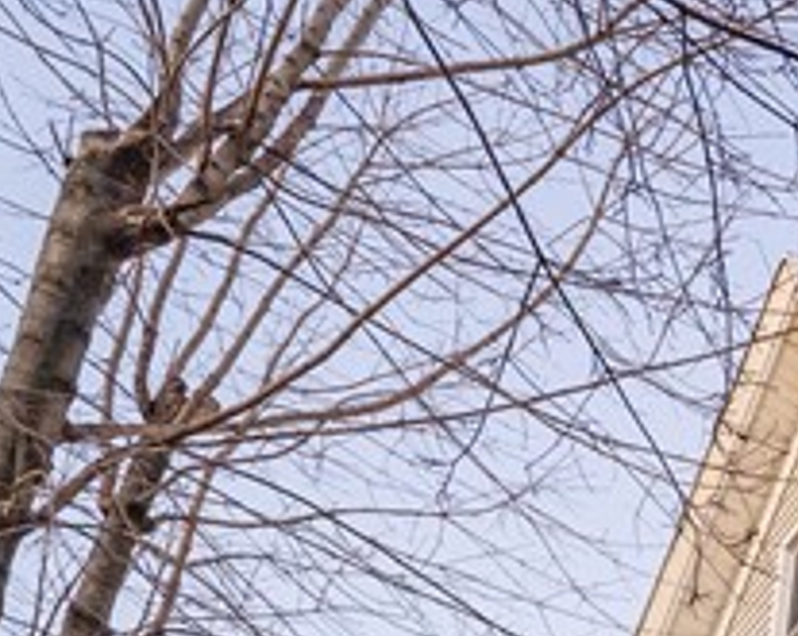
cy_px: 1285
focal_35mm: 65
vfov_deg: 17.0
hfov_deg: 19.4
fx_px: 1533
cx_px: 1530
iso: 2500
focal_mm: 14
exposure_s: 1/80
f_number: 3.2
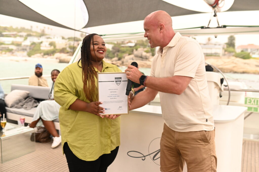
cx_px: 130
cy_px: 86
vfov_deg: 37.8
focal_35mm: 35
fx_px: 252
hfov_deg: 54.5
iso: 3200
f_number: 3.2
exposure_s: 1/1250
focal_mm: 35
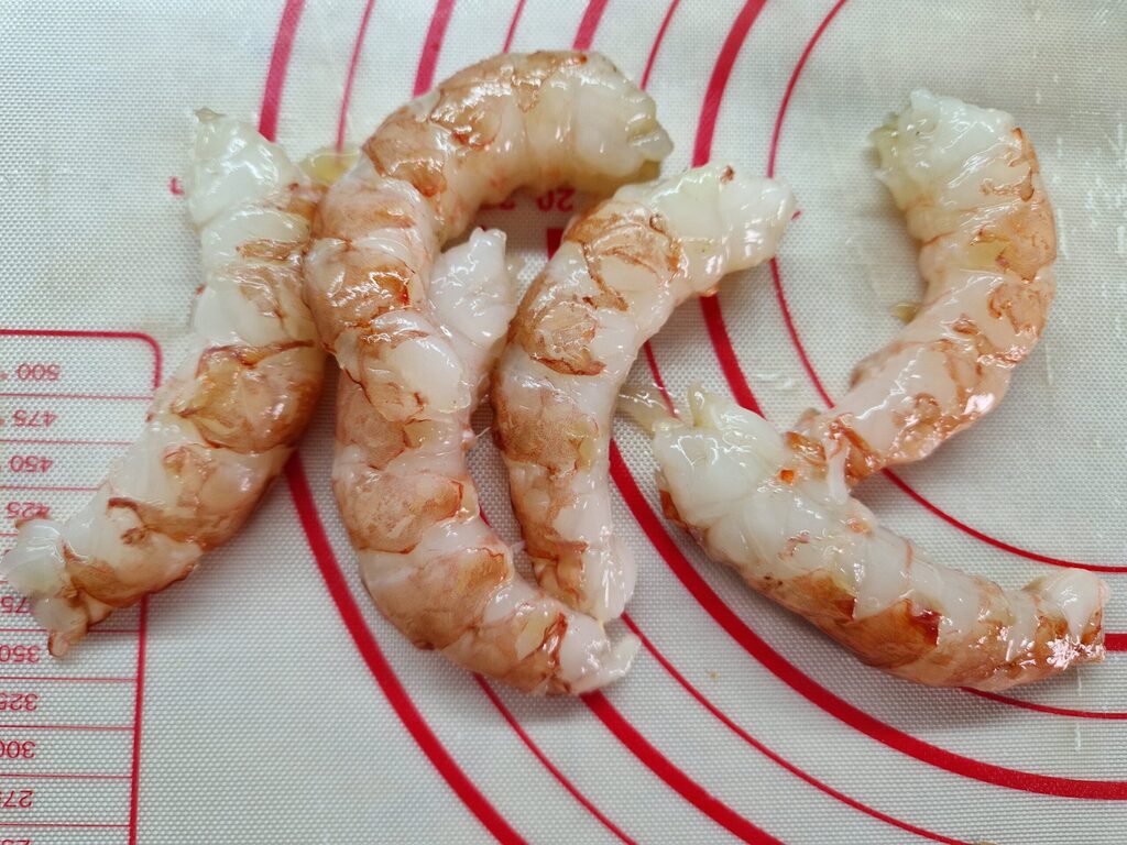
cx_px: 564
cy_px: 422
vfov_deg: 58.9
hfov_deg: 73.9
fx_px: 749
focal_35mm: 23
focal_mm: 5.4
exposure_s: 1/180
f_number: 1.8
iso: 160
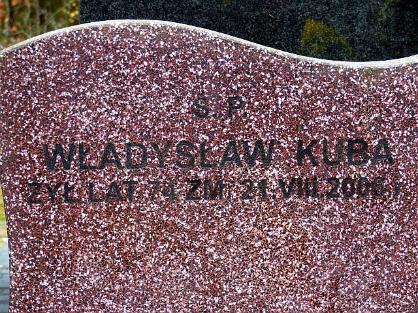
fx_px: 1461
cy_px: 156
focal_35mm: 121
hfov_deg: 16.3
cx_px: 209
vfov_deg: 12.2
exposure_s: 1/80
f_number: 2.8
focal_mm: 21.8
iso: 100
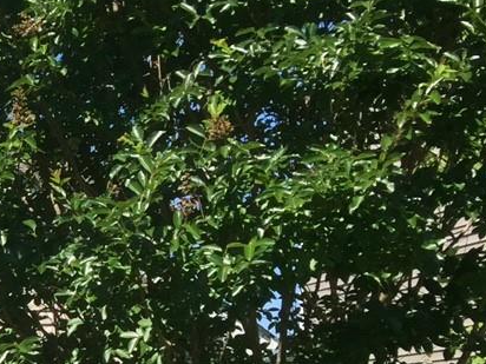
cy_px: 446
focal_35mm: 115
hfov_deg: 14.5
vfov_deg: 12.5
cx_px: -452
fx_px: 1615
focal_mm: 4.15
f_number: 2.2
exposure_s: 1/1582
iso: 32
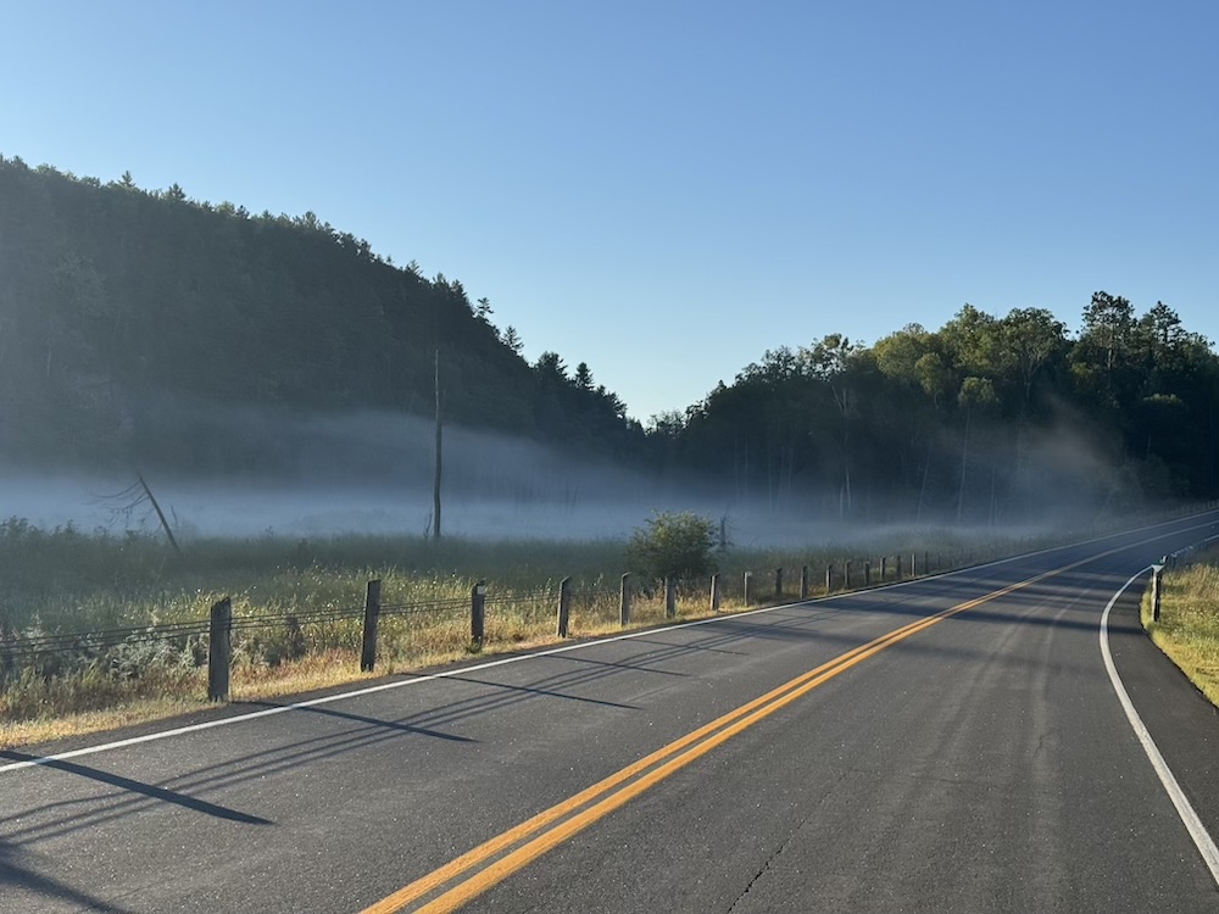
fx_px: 1690
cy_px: 457
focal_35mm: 48
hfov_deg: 39.7
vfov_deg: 30.3
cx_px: 610
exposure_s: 1/4975
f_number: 1.78
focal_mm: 6.76
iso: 64
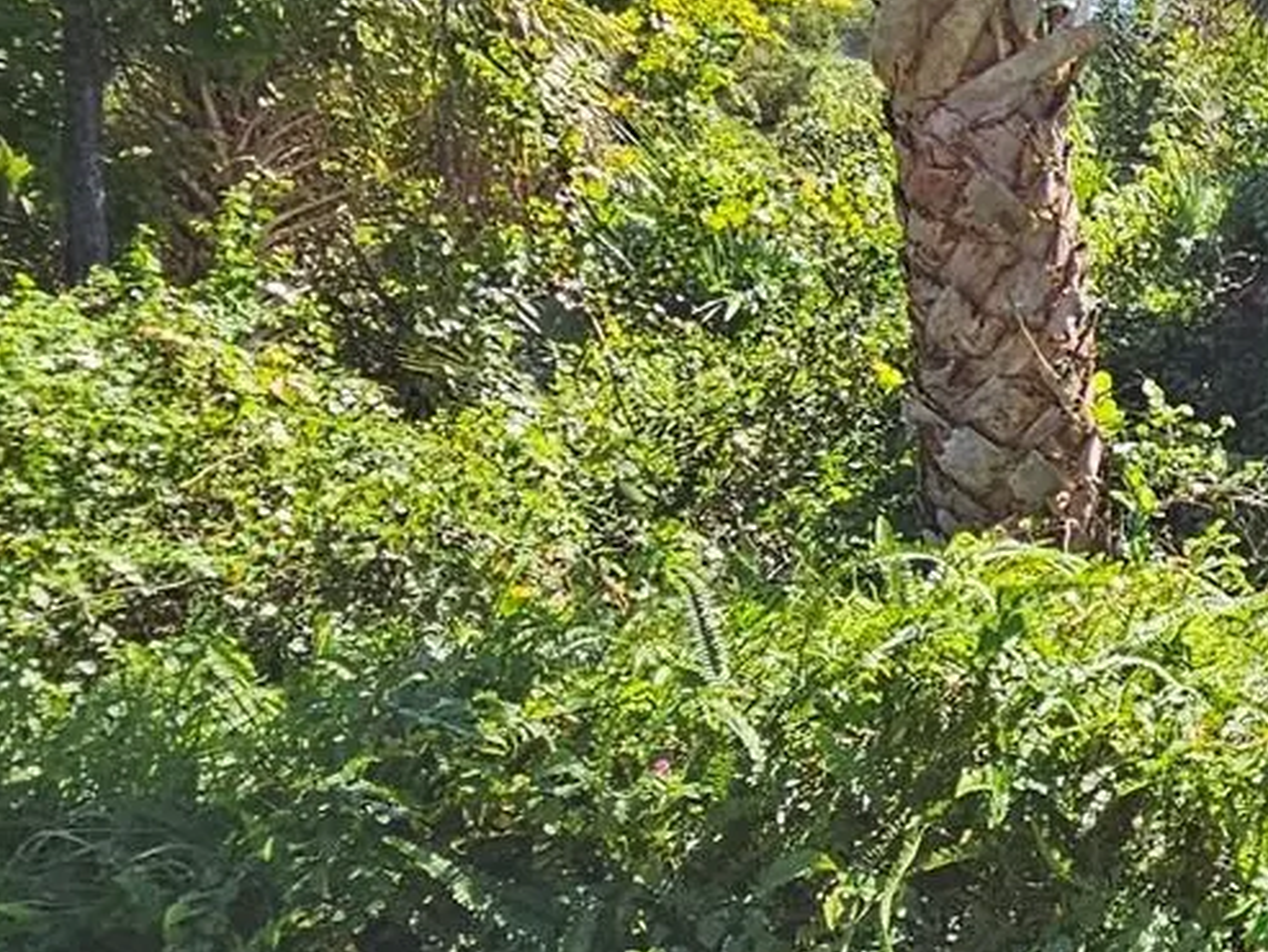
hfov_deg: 27.0
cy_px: 327
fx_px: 1979
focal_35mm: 54
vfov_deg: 26.9
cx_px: 1818
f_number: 2.2
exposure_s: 1/786
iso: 50
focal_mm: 2.2
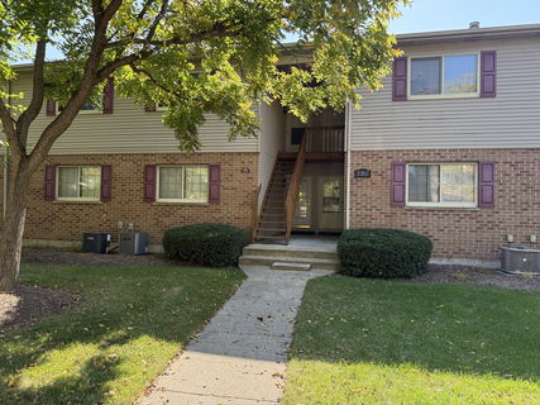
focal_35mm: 24
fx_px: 374
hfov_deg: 71.6
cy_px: 202
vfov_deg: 56.8
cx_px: 270
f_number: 1.78
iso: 100
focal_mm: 6.76
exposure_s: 1/654
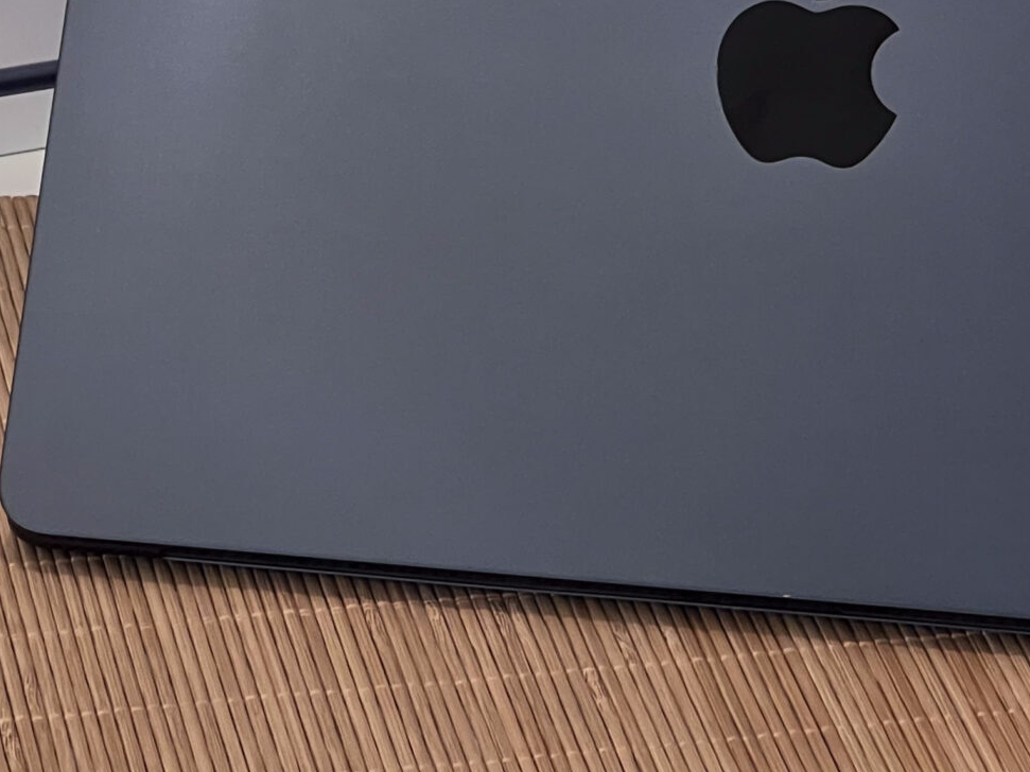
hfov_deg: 9.7
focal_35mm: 203
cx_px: 562
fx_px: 6040
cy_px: -56
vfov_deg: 7.3
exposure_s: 1/60
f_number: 2.8
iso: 400
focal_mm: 9
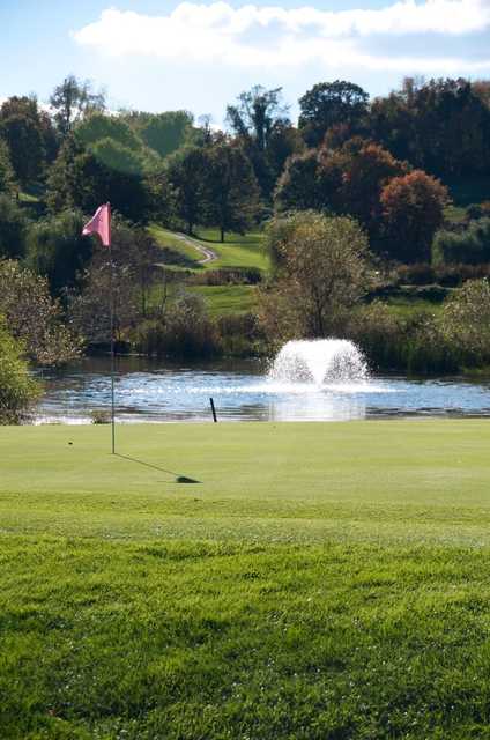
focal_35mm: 98
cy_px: 370
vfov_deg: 21.0
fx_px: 1999
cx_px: 245
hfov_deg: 14.0
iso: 500
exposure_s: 1/1250
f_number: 5.6
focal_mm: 65
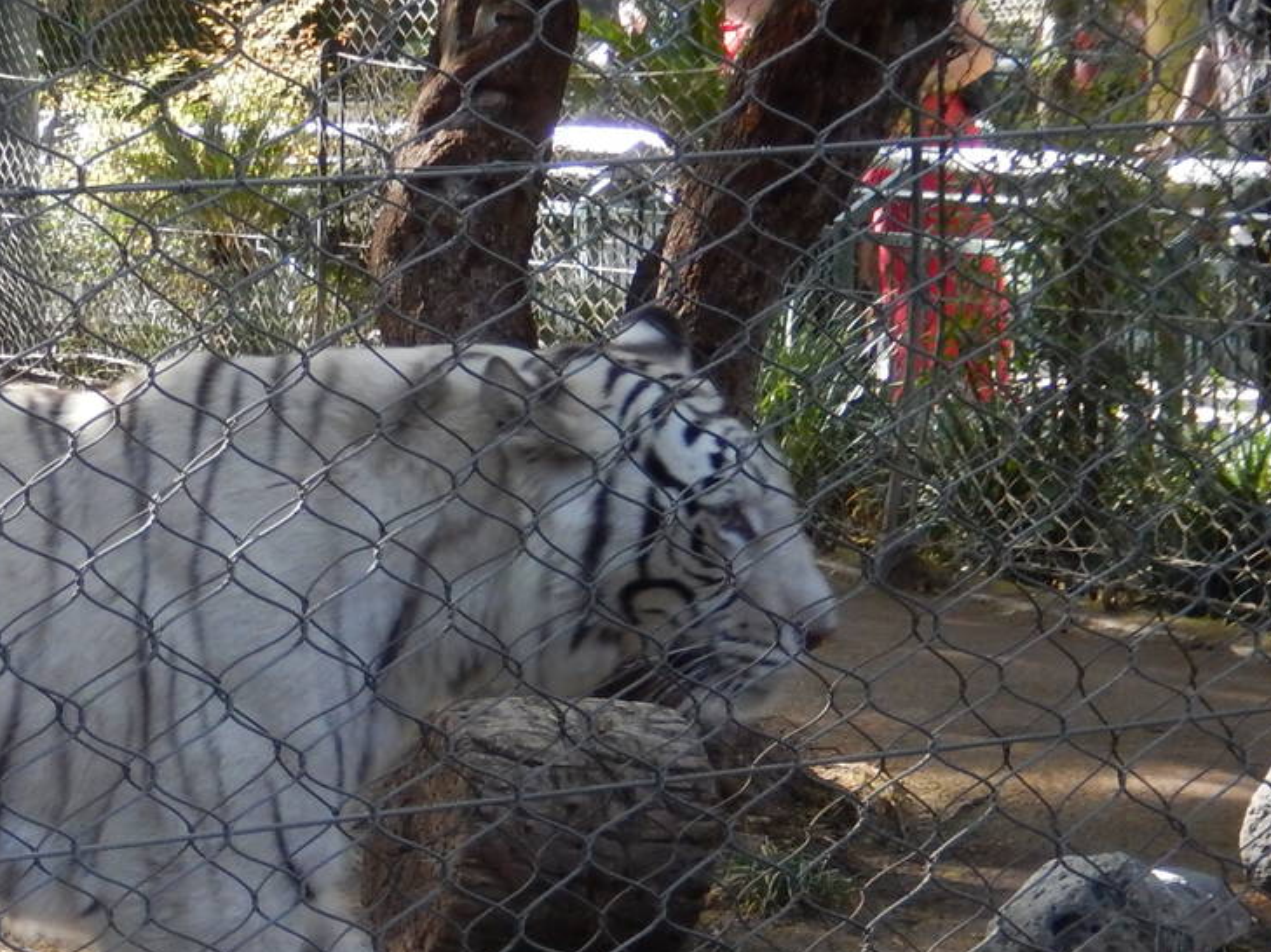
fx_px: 4110
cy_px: 863
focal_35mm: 112
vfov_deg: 13.1
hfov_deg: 17.2
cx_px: -17
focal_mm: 9.2
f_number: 4.5
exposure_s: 1/100
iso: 400
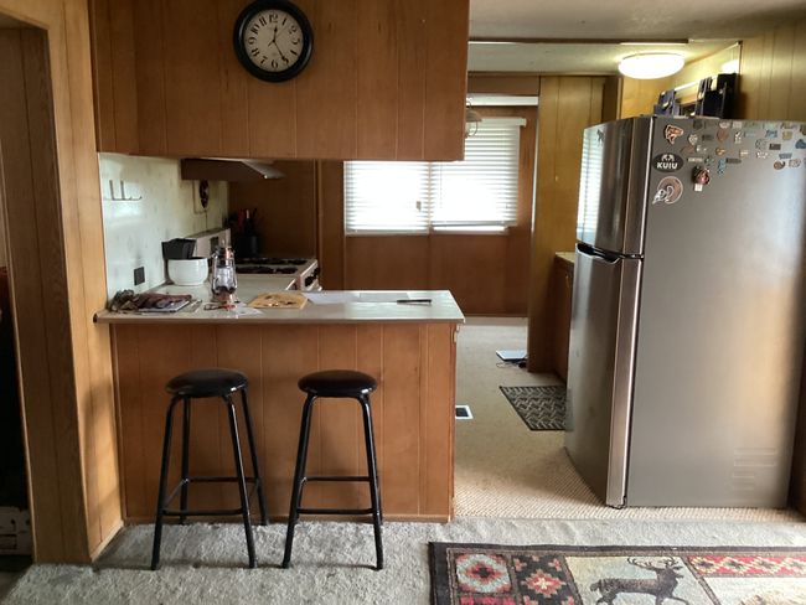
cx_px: 403
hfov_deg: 58.3
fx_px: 722
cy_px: 302
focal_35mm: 31
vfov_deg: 45.5
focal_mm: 3.3
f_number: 2.4
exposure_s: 1/40
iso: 400
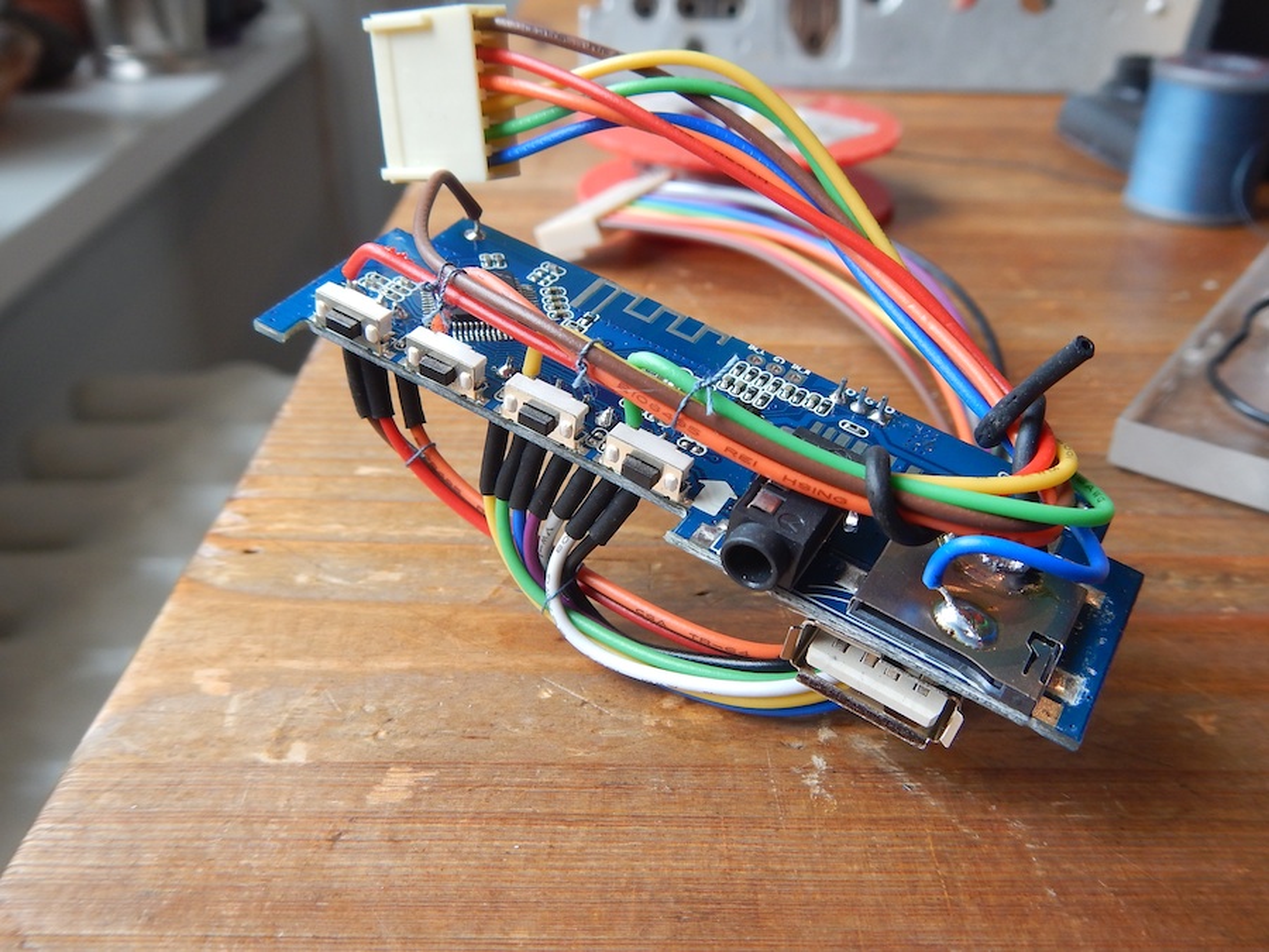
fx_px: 1210
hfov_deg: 55.4
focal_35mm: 33
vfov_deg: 42.9
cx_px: 634
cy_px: 476
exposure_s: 1/40
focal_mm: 5.9
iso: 125
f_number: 3.9
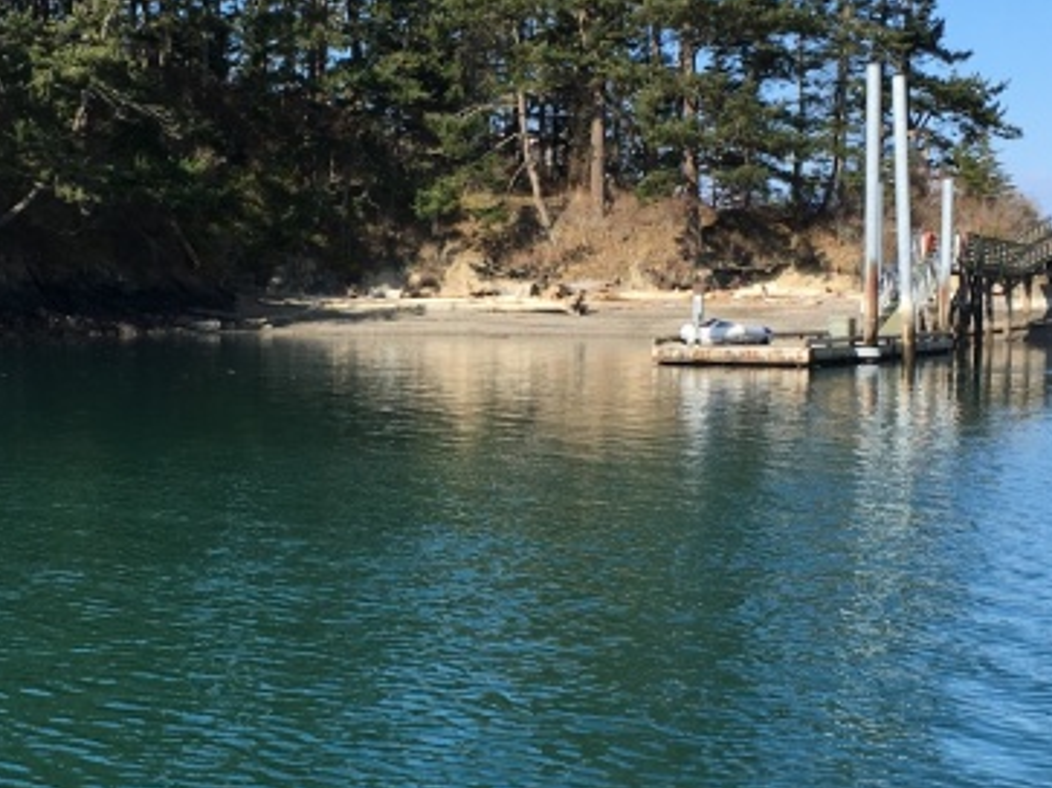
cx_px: 443
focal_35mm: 64
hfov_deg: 30.2
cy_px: 426
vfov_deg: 22.9
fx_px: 1944
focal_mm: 4.15
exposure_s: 1/927
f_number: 2.2
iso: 25
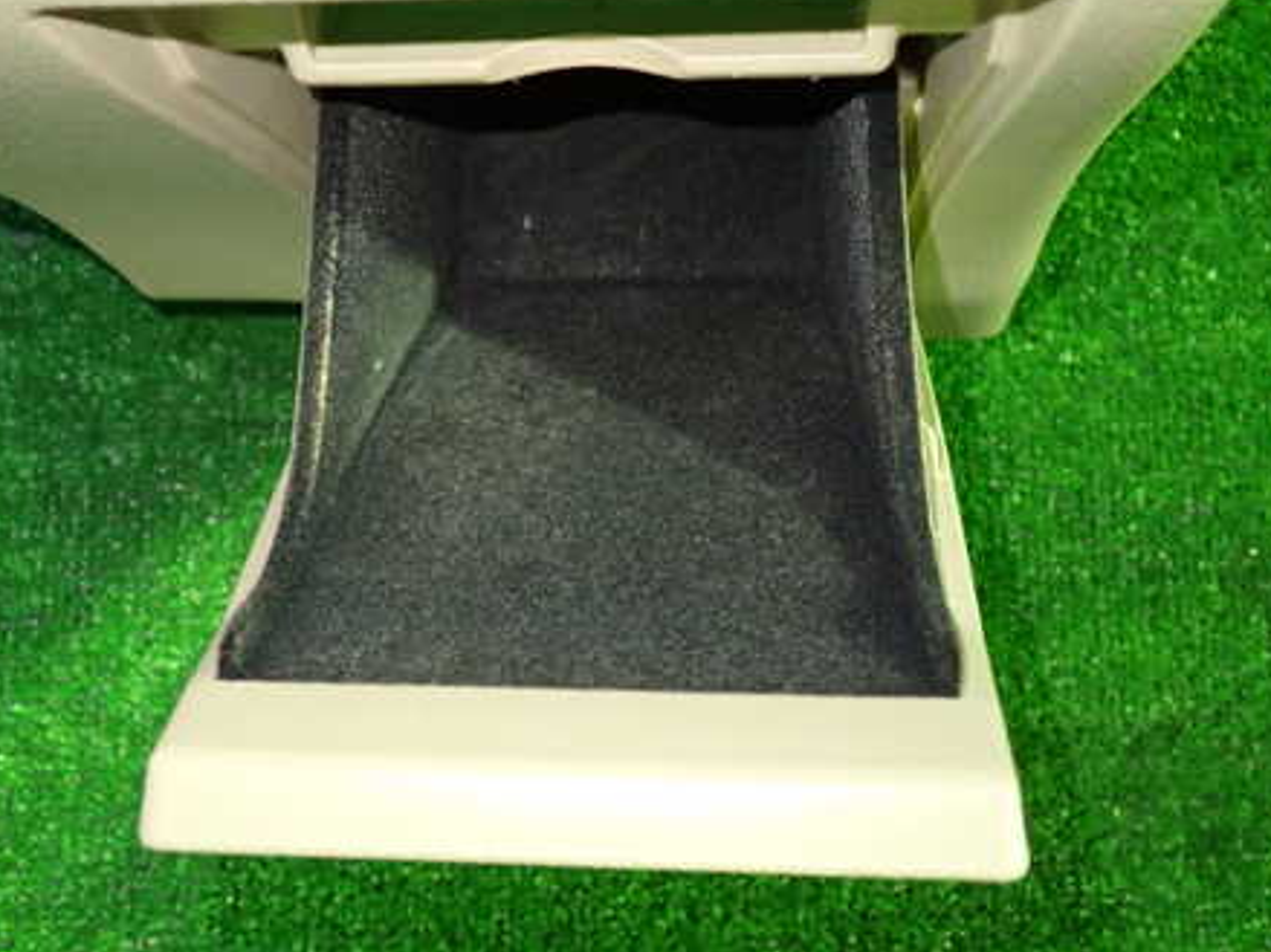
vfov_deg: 35.0
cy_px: 402
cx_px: 559
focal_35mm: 41
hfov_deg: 45.7
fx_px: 1505
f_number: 2.3
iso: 800
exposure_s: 1/30
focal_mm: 5.4
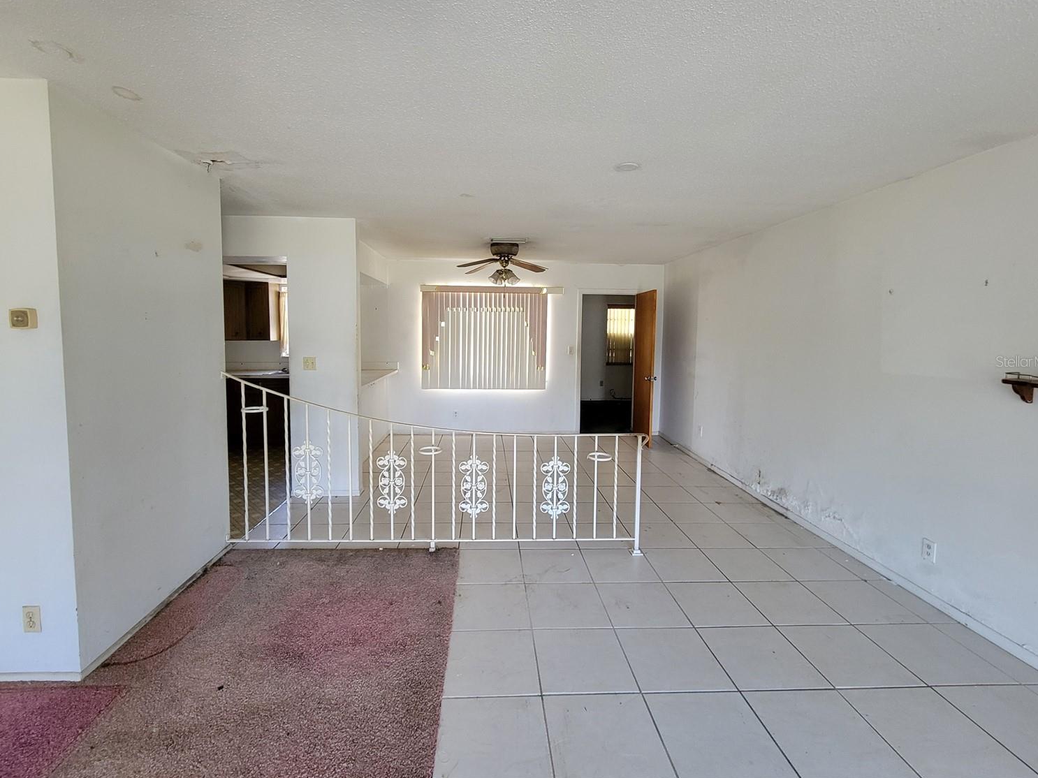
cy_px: 361
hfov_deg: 102.0
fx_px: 420
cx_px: 503
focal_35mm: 14
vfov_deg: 85.5
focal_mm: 2.2
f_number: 2.2
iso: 320
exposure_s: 1/60
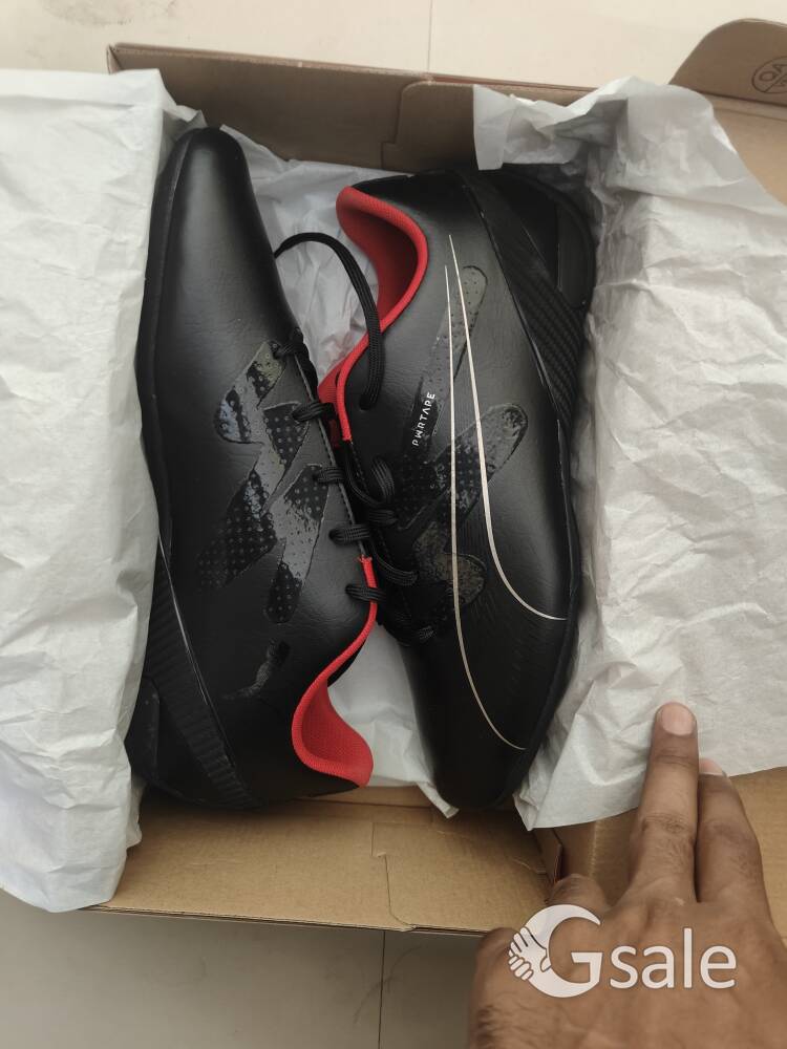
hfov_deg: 56.8
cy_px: 524
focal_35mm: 24
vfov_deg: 71.6
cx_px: 394
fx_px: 728
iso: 640
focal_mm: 5.59
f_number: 1.8
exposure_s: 1/25
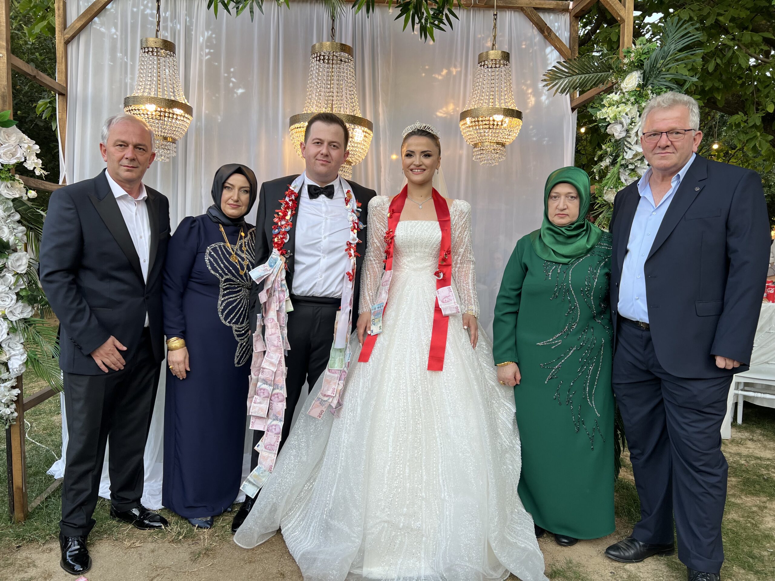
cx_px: 388
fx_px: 582
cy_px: 290
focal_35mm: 26
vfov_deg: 53.1
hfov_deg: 67.3
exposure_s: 1/135
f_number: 1.5
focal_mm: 5.7
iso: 32
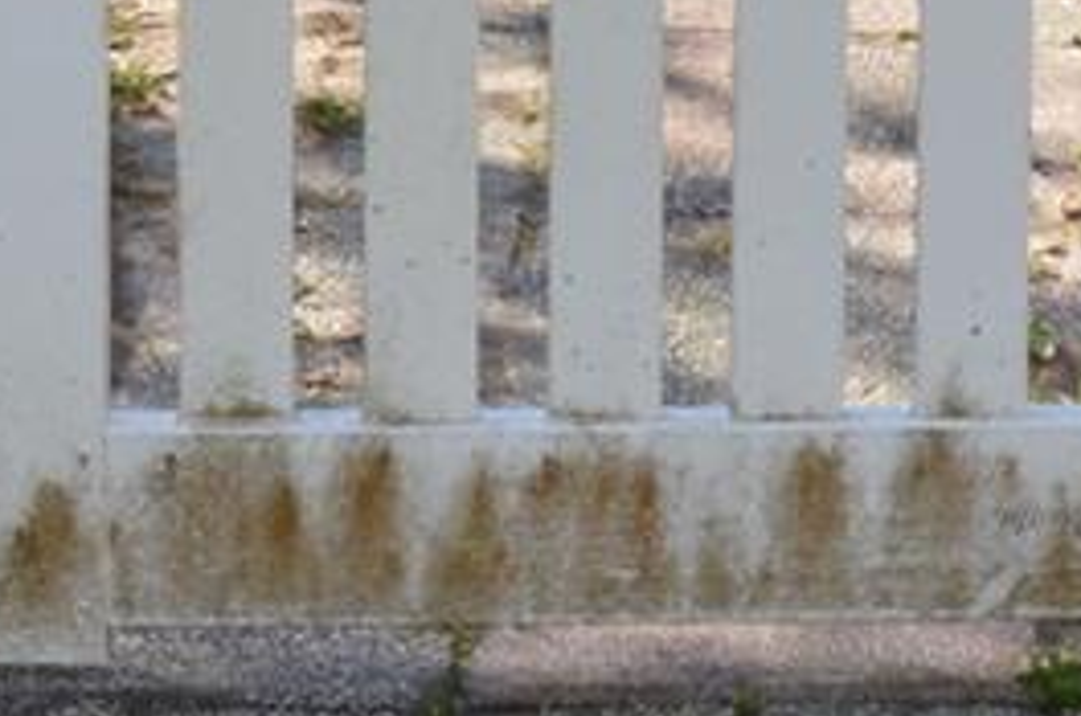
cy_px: -1086
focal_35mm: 182
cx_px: 798
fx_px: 5455
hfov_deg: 11.3
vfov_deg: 7.0
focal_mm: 20
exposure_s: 1/200
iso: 100
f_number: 5.6
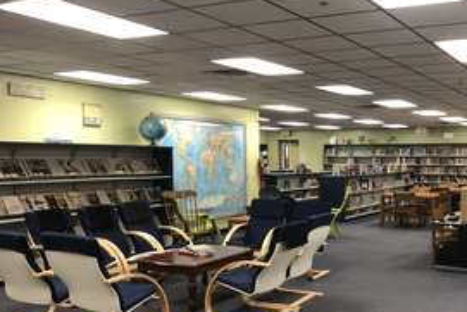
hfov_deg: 44.7
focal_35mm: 43
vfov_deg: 31.0
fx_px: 558
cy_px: 210
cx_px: 315
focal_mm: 4
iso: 40
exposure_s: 1/24
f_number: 1.8
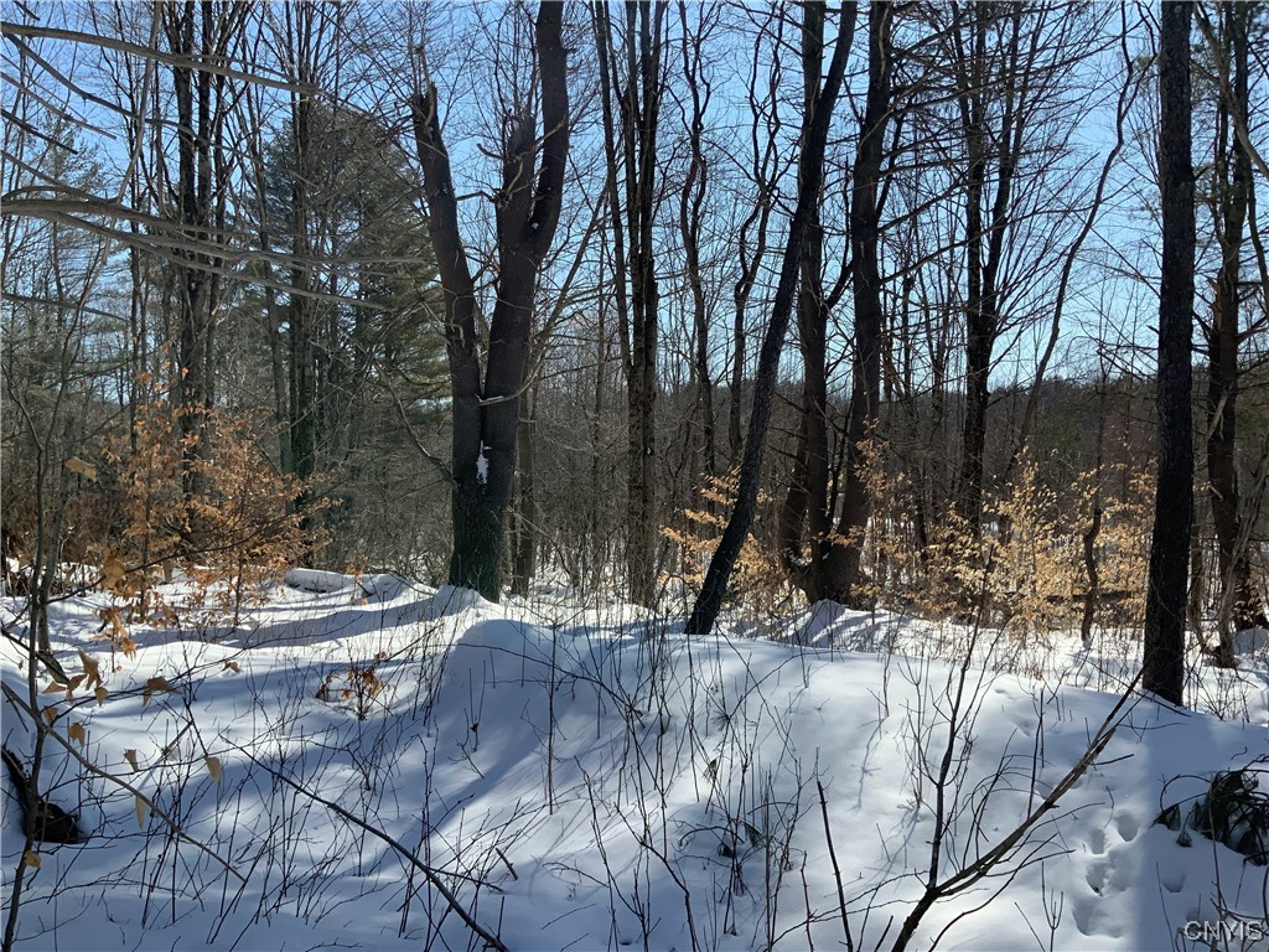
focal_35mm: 29
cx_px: 634
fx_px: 1063
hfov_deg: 61.7
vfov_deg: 48.2
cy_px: 476
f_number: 1.8
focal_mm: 3
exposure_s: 1/2427
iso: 20
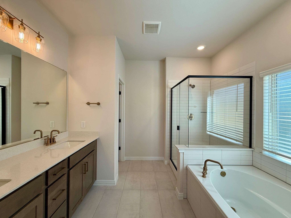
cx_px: 146
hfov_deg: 102.1
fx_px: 118
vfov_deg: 85.7
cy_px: 109
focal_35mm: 14
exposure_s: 1/120
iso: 64
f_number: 2.2
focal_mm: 2.22
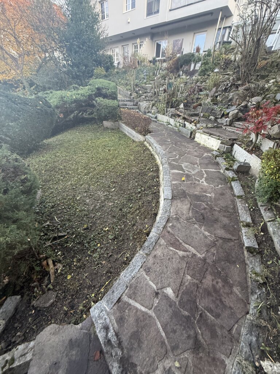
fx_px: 151
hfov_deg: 85.7
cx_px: 140
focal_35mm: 14
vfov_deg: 102.1
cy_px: 187
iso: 320
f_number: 2.2
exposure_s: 1/99
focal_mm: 2.22
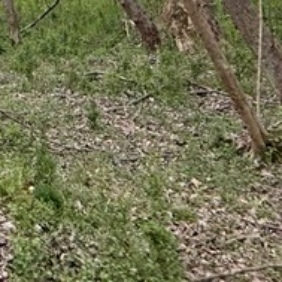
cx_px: -88
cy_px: -219
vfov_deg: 19.5
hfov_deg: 22.8
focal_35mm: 67
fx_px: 618
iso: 40
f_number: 2.2
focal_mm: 2.22
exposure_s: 1/293
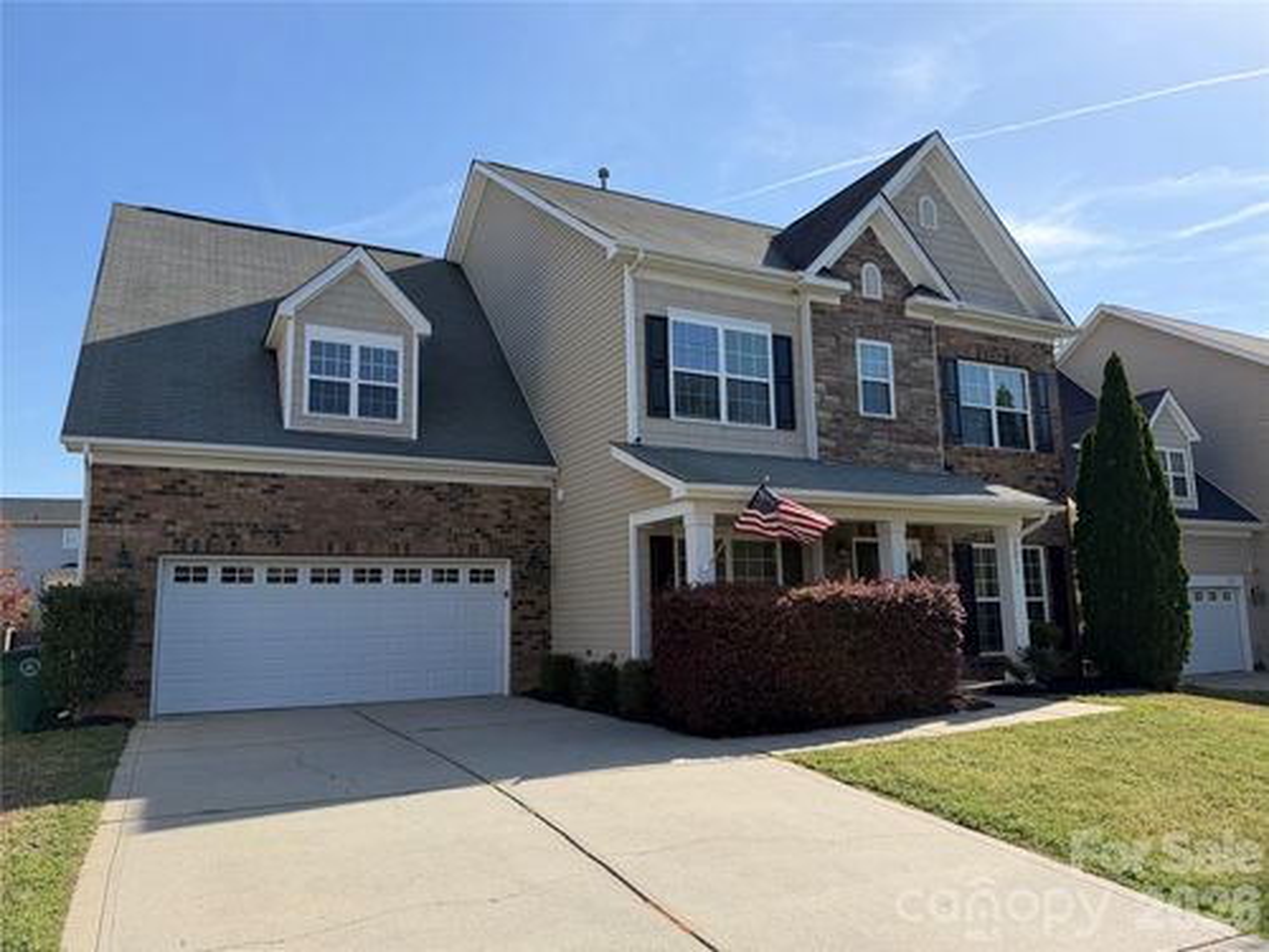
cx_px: 634
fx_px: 880
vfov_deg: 56.8
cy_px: 476
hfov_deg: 71.6
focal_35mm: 24
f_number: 1.78
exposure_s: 1/4405
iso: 100
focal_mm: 6.76
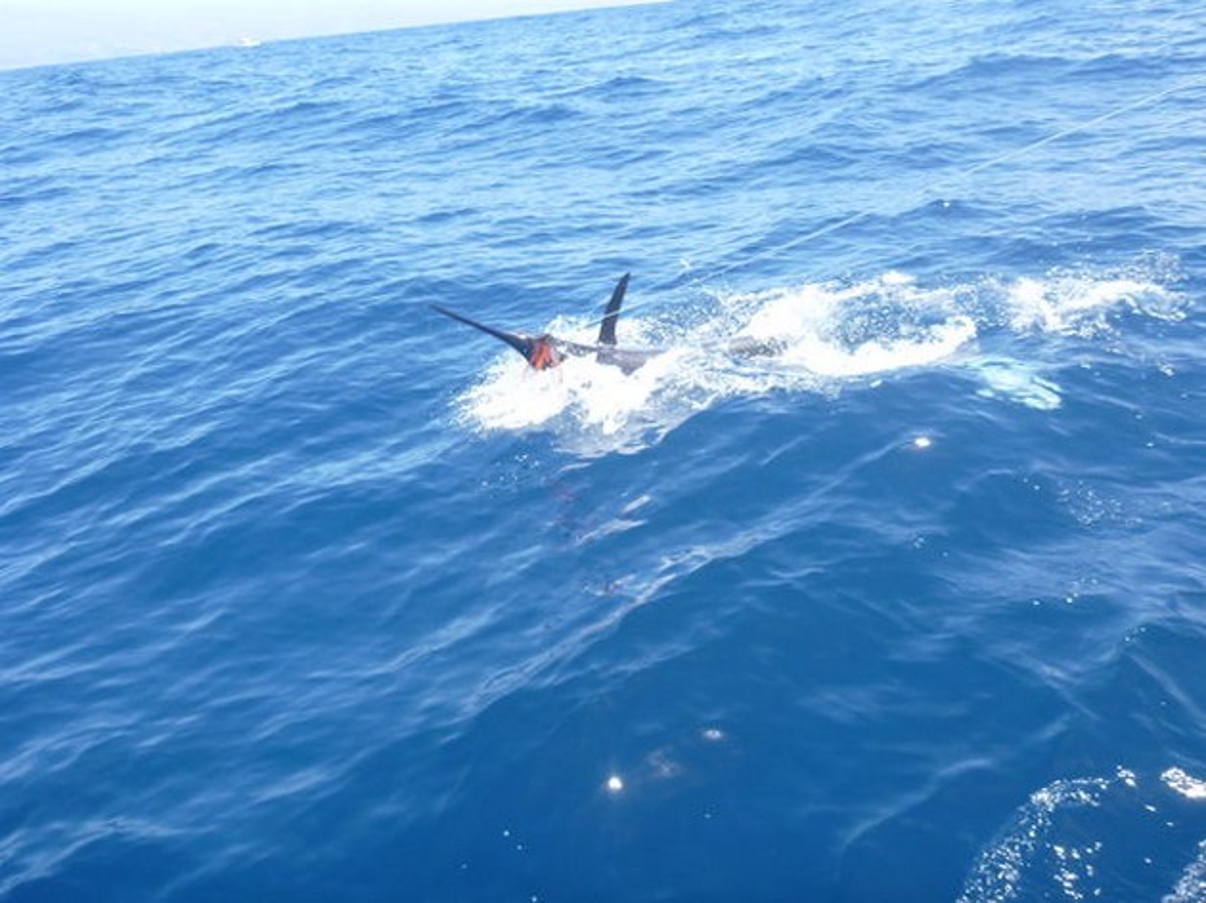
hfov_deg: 63.5
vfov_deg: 49.7
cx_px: 603
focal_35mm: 28
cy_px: 452
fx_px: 975
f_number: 3.3
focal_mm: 4.9
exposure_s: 1/250
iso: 100
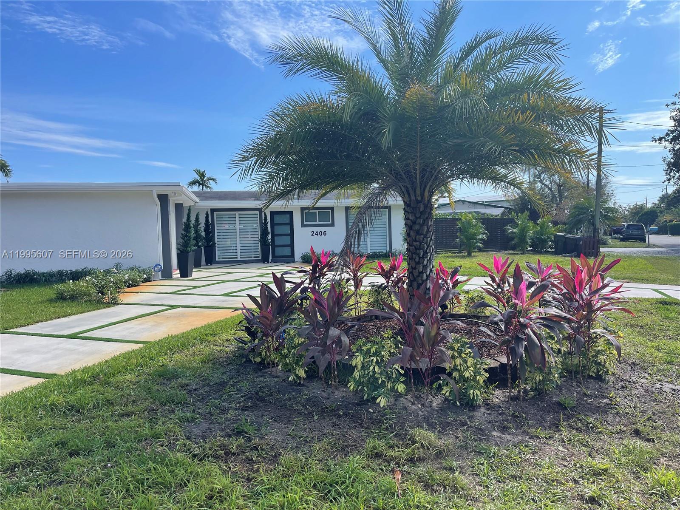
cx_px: 340
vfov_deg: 53.1
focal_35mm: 26
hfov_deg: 67.3
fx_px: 511
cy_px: 255
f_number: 1.6
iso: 32
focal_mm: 5.1
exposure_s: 1/2786
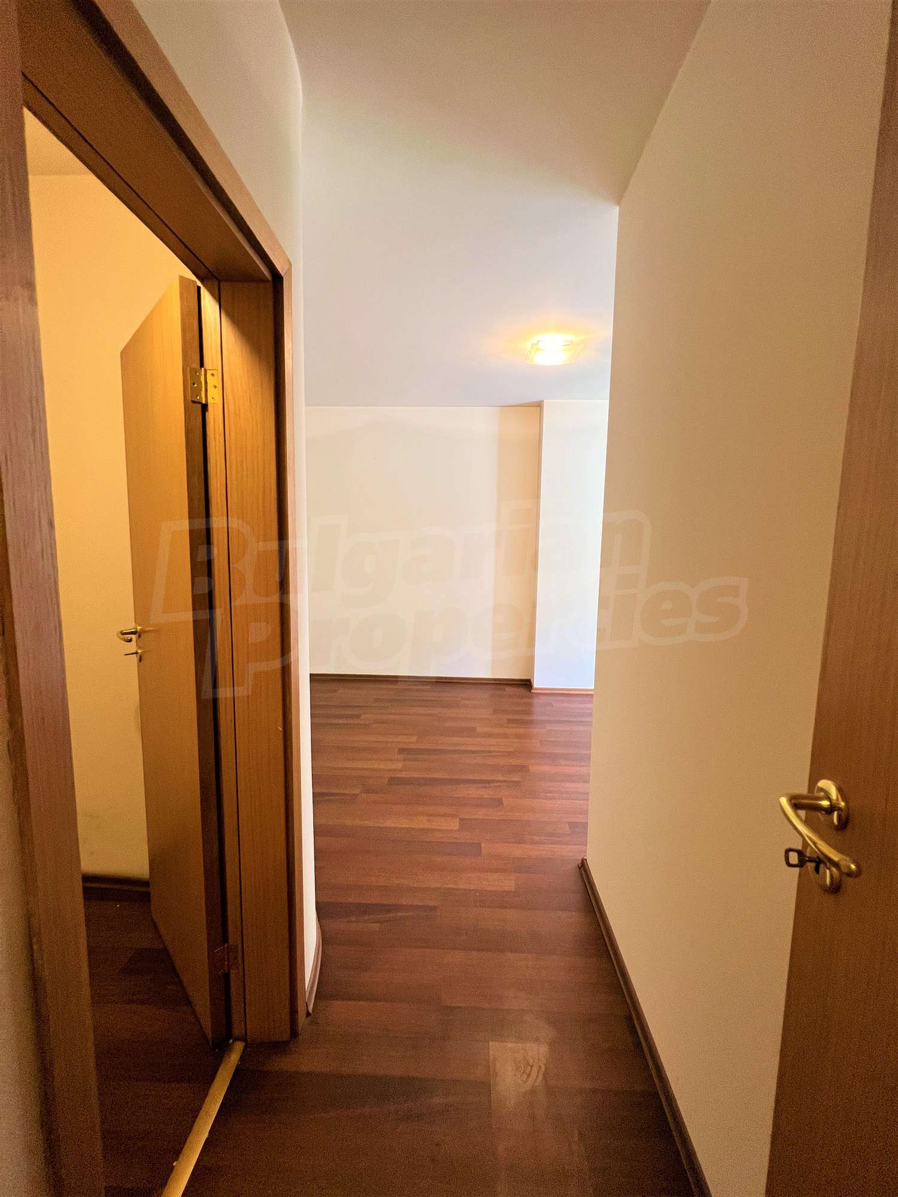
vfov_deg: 106.2
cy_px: 598
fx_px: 450
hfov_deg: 89.9
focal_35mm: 13
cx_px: 449
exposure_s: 1/100
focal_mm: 1.57
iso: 250
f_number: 1.8
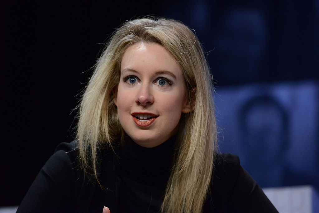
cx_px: 160
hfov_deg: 5.4
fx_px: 3367
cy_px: 106
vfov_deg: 3.6
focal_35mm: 380
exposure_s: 1/160
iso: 3200
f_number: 5.6
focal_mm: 380
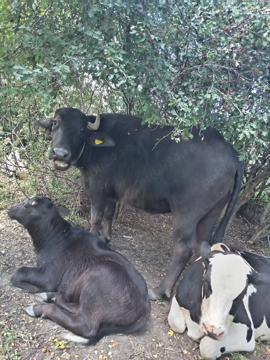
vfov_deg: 65.3
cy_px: 180
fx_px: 281
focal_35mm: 27
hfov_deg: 51.3
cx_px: 135
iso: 2366
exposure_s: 1/100
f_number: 1.8
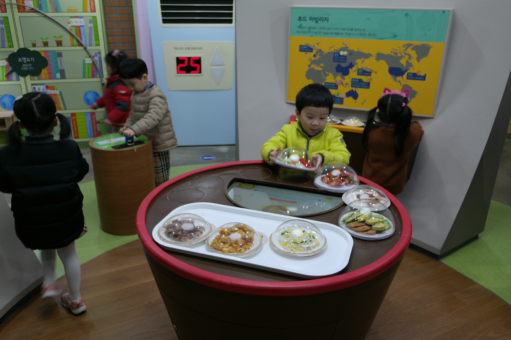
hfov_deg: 61.9
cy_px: 170
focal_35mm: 30
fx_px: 426
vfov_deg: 43.6
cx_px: 256
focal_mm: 20
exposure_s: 1/40
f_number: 3.5
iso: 400
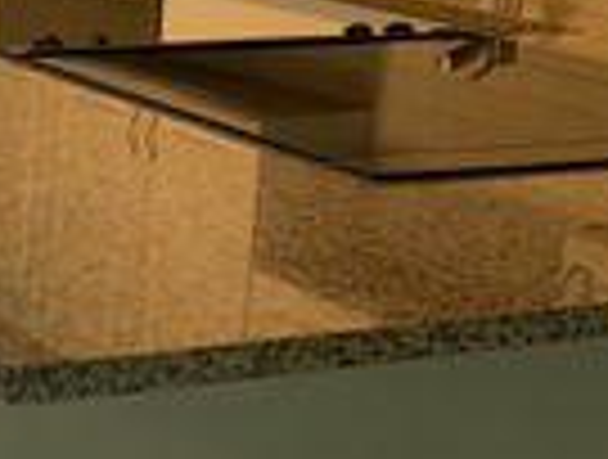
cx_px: -432
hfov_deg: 17.3
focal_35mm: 96
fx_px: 1691
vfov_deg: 15.2
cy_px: -11
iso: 80
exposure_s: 1/60
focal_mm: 4.25
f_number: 1.8
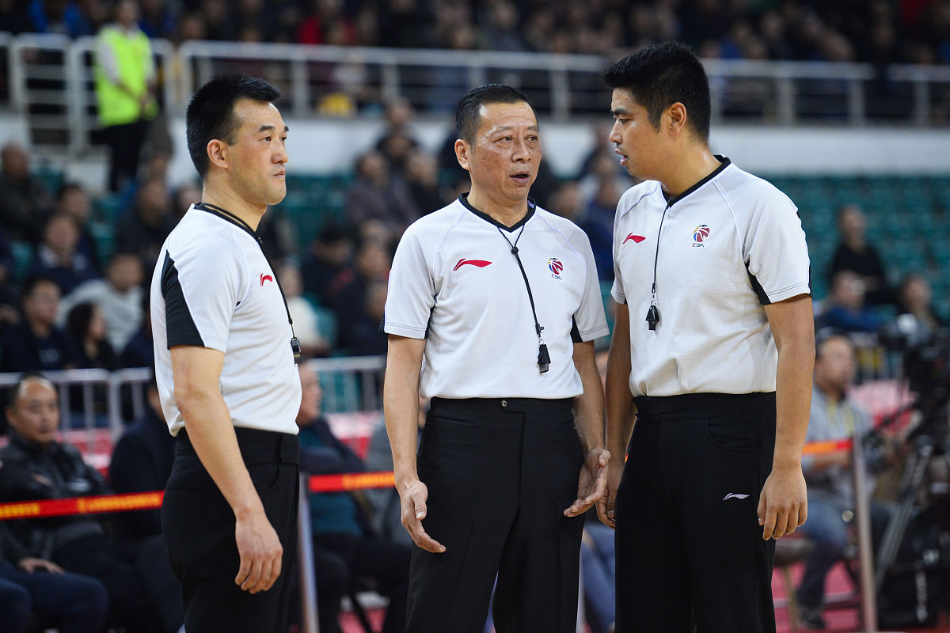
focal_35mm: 155
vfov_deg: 8.9
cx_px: 475
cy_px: 316
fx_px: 4090
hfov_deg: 13.2
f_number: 2.8
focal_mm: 155
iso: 1600
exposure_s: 1/800
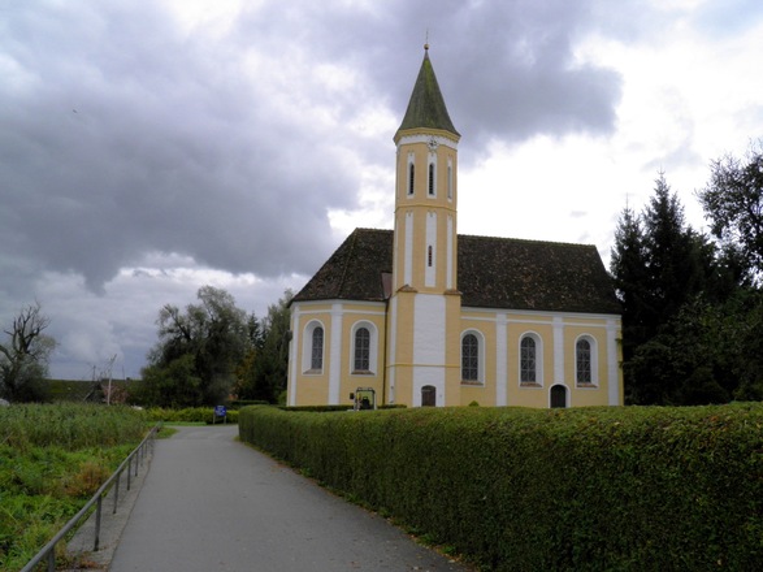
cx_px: 382
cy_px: 286
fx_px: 661
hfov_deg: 60.0
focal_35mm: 30
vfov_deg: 46.8
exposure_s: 1/160
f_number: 5.9
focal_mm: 5.5
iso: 100
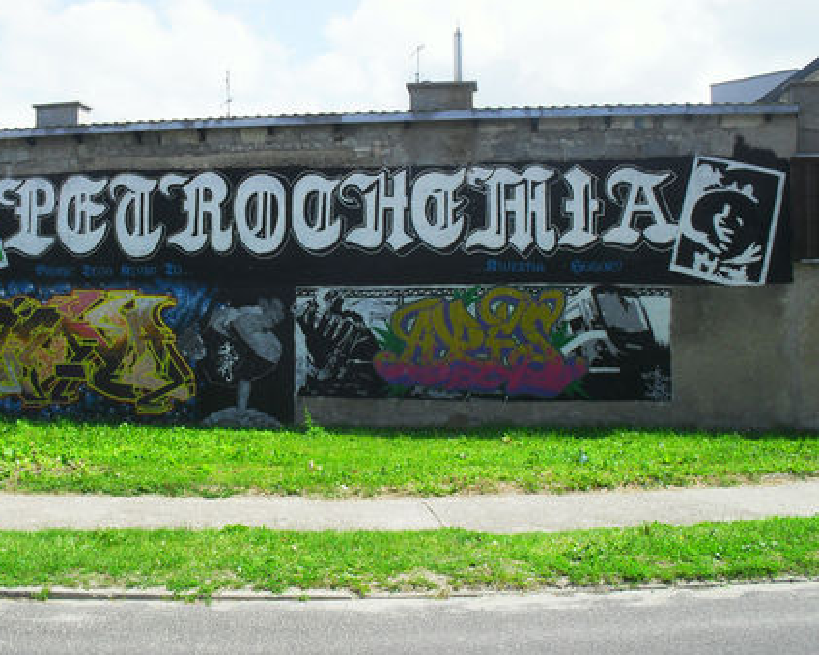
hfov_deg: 42.8
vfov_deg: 34.9
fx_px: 1042
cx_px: 347
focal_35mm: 43
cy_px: 334
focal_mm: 6.3
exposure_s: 1/180
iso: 100
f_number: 8.4
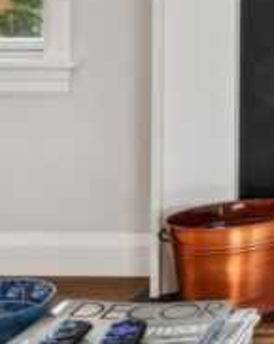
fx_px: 752
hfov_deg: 17.2
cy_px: 116
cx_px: 482
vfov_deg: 25.6
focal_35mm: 74
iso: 200
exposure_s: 1/25
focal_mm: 14
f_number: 11
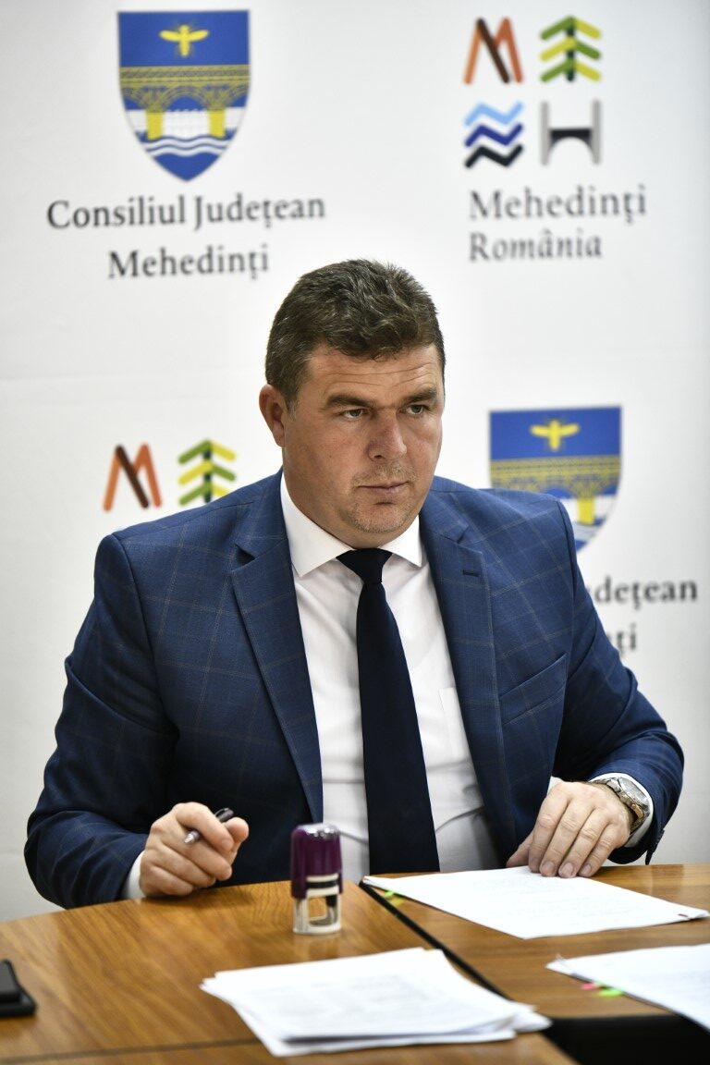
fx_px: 5916
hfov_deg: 6.9
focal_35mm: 200
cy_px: 532
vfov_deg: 10.3
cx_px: 355
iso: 1600
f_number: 3.3
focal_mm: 200
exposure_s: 1/125
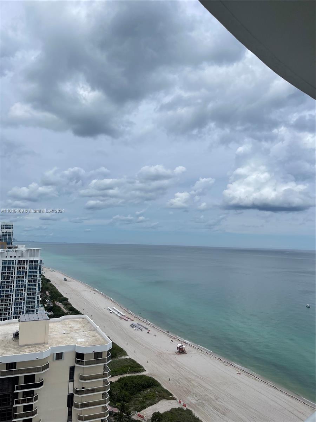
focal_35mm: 26
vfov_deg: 67.3
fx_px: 316
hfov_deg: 53.1
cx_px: 158
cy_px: 211
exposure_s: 1/7937
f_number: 1.6
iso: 32
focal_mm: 5.1
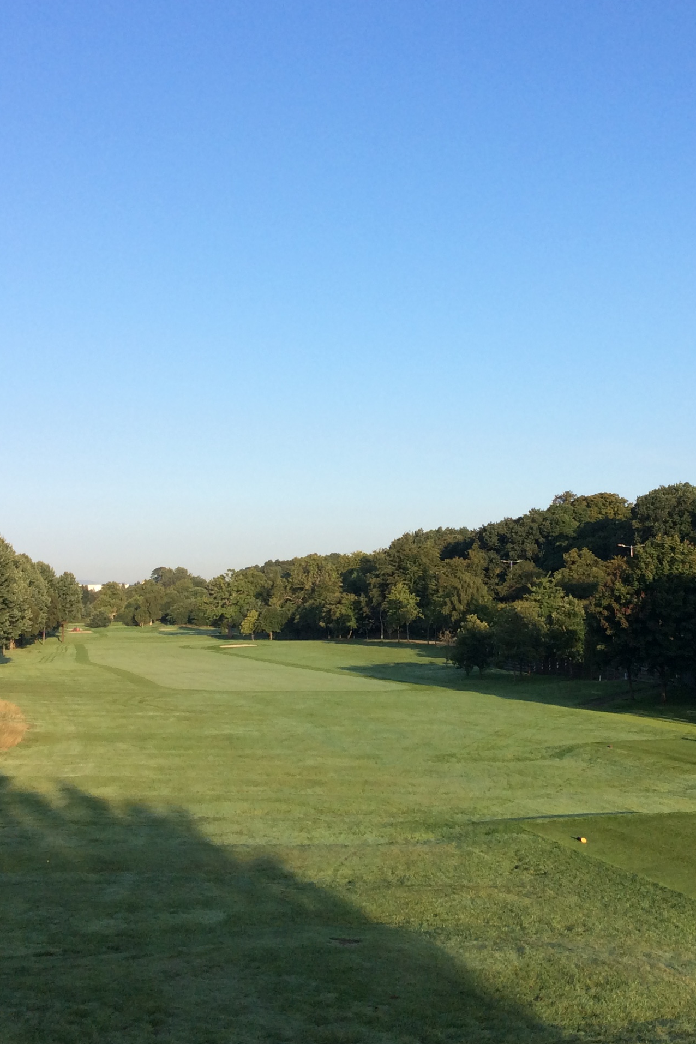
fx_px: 1305
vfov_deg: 43.6
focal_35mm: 45
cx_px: 394
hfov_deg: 29.8
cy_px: 524
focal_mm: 3.3
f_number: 2.4
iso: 32
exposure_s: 1/665
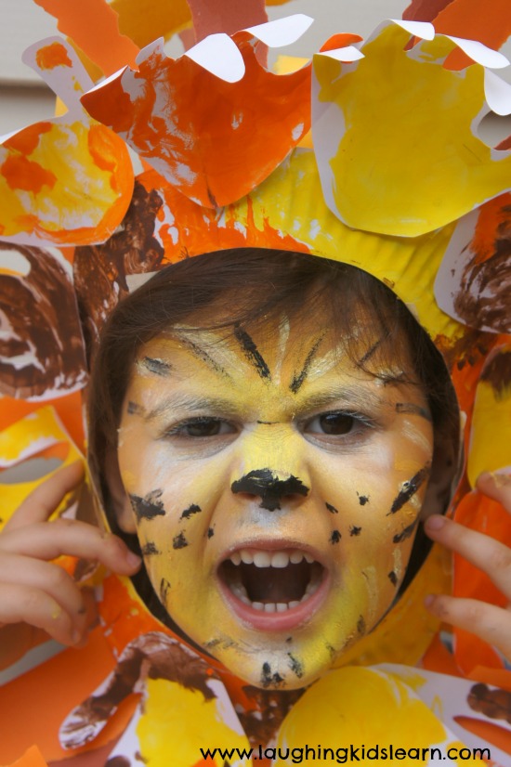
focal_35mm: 52
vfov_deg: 37.9
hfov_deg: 25.7
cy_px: 384
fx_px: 1119
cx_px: 256
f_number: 5.6
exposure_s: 1/320
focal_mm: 35
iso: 200
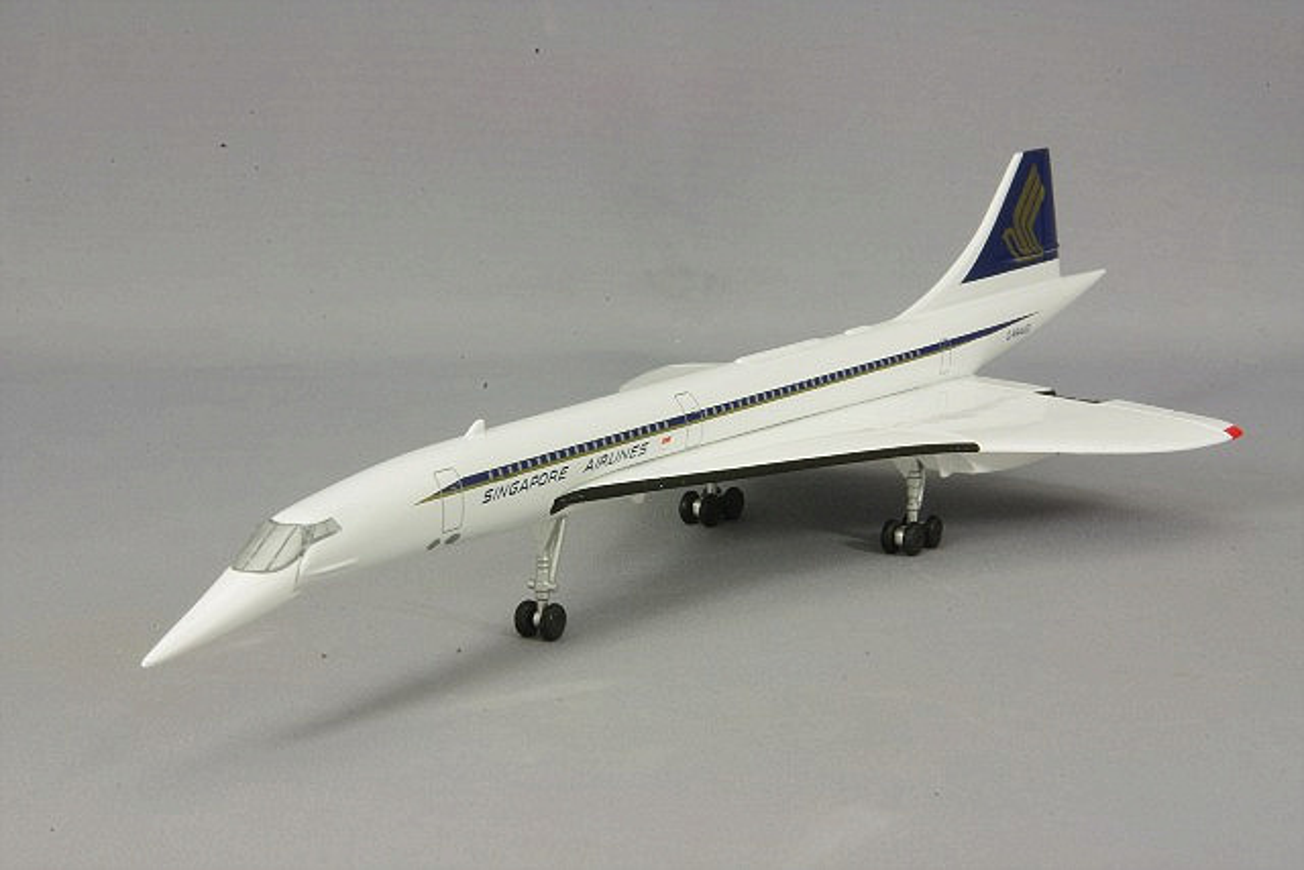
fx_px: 4058
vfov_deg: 12.2
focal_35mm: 112
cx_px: 652
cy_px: 435
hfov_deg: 18.3
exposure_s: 1/1.67
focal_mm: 75
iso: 400
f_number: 32
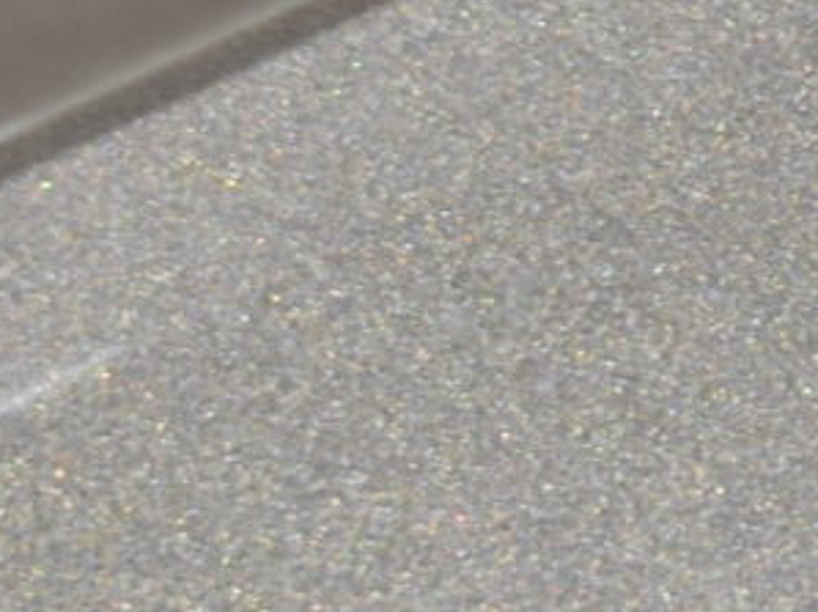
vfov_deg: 3.7
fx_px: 9374
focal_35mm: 397
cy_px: -446
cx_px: 2976
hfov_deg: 4.6
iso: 250
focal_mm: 32
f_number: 5.6
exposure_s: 1/125
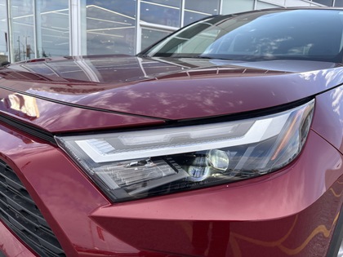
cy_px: 128
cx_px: 172
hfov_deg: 67.3
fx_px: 258
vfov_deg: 53.1
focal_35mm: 26
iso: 50
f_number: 1.6
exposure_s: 1/1037
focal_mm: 5.96
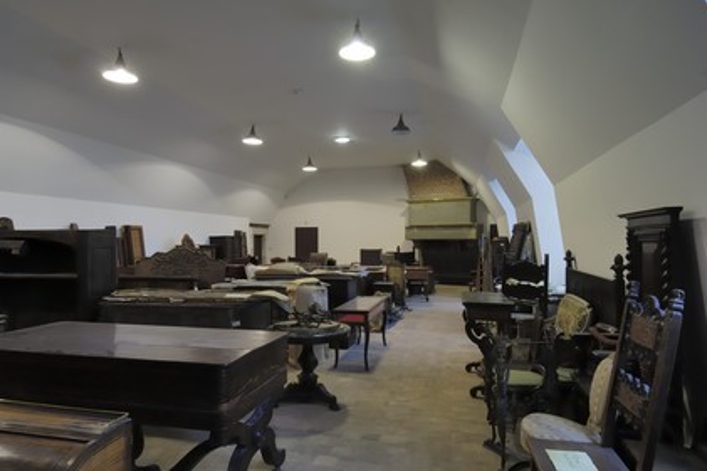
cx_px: 354
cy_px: 236
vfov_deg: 56.1
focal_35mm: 22
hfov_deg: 77.4
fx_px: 442
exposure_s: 1
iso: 100
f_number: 10
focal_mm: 15
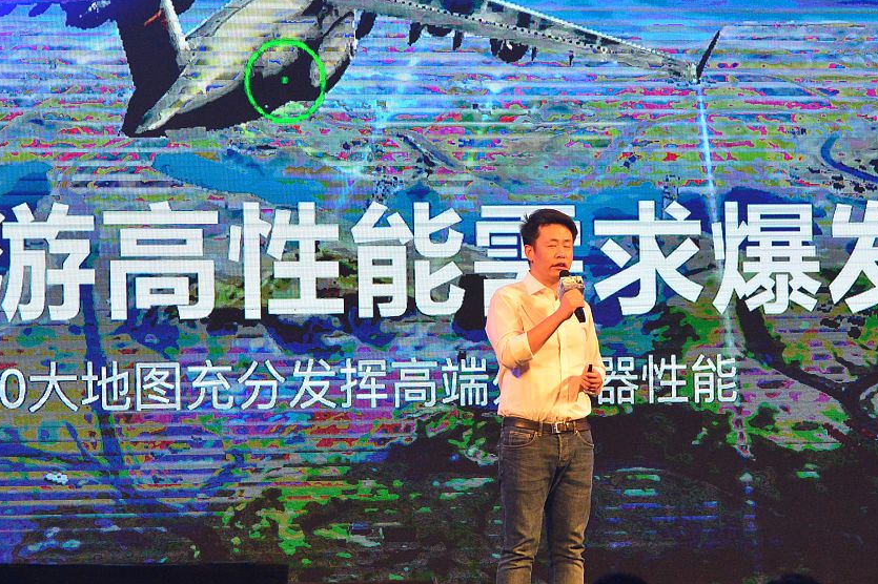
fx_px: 5607
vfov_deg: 6.0
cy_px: 299
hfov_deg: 9.0
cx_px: 523
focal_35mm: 230
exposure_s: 1/640
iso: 6400
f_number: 5.6
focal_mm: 160
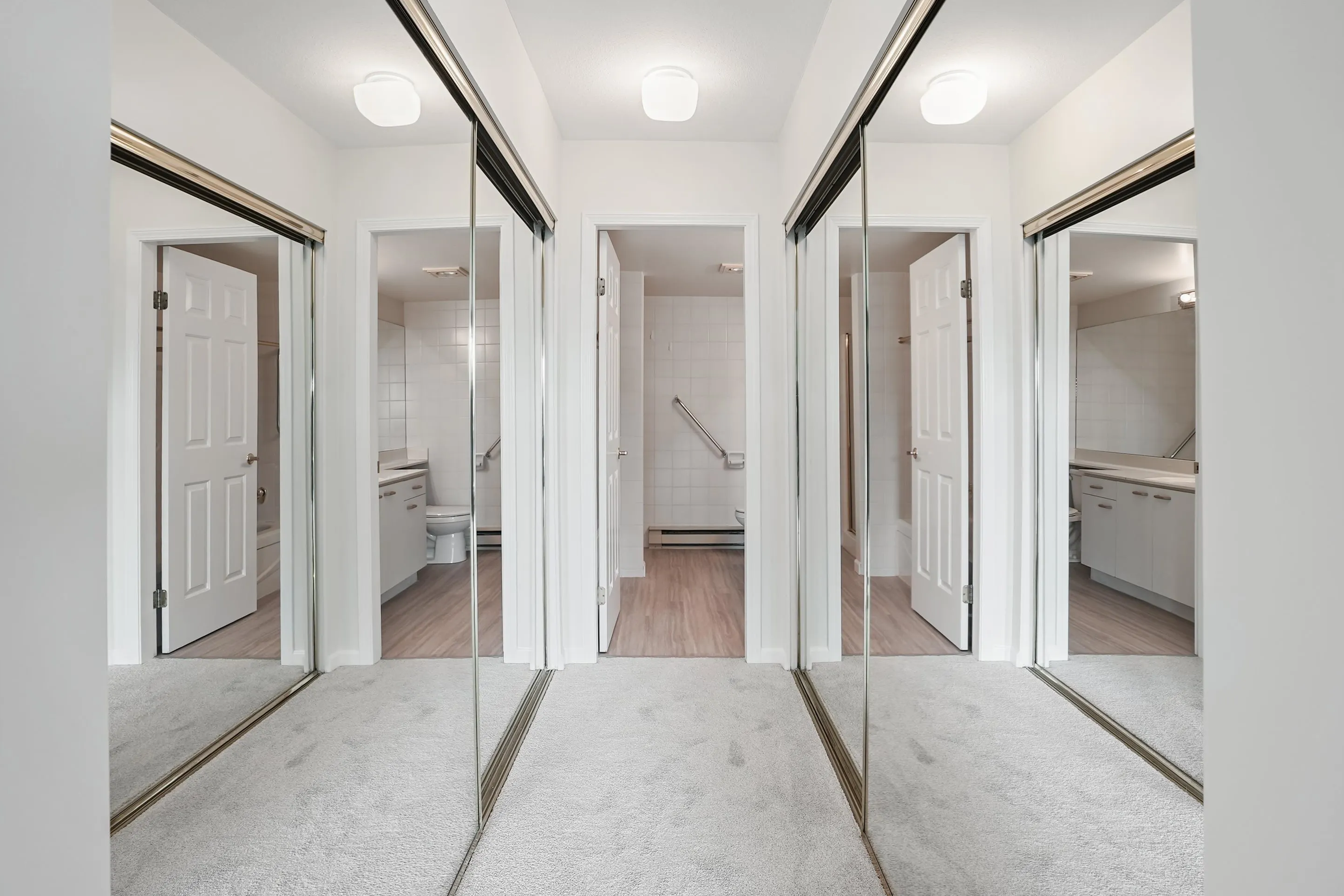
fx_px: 635
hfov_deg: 93.3
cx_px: 673
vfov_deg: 70.4
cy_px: 430
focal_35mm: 17
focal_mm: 16
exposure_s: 1/2.5
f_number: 8
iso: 160
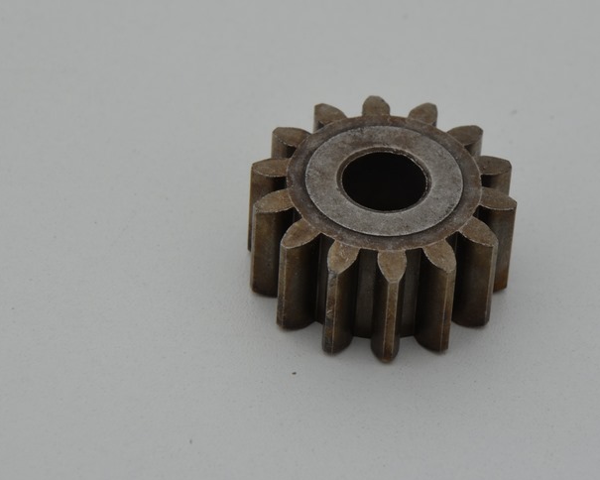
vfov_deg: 6.3
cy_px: 178
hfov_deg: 7.9
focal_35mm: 244
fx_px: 4329
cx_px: 378
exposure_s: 1/125
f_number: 8
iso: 180
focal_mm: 105
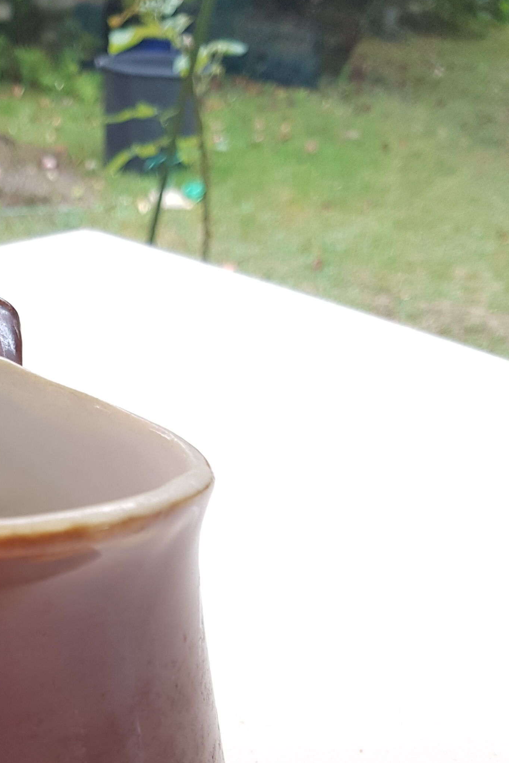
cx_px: -32
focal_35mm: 53
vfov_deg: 35.1
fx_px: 1124
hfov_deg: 24.1
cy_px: 701
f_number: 1.7
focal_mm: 4.2
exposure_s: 1/100
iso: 80
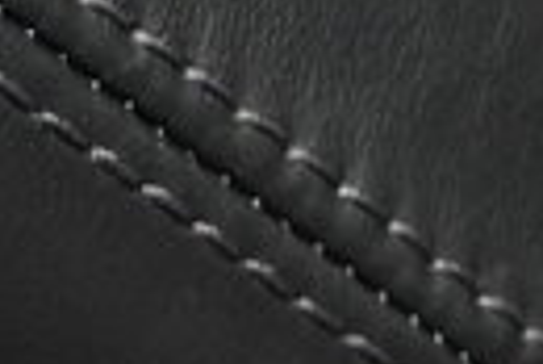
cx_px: -743
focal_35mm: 363
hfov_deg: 5.5
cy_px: 1050
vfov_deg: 3.7
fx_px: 5481
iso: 7200
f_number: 5.6
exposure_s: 1/60
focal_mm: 41
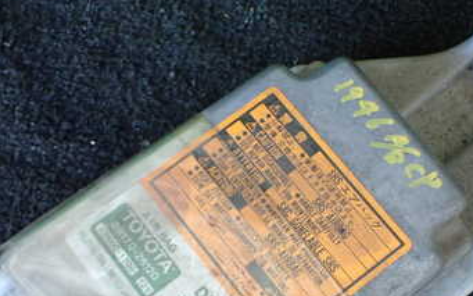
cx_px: 237
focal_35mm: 56
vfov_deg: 22.4
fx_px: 722
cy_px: 279
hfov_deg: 36.3
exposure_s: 1/125
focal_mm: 5.4
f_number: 2.3
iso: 640
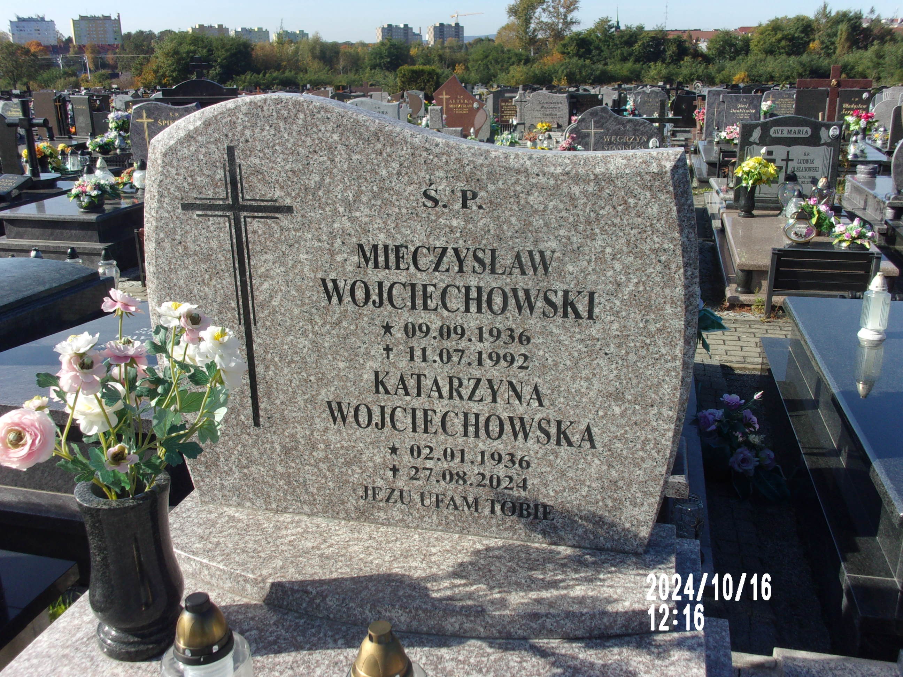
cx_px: 452
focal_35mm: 36
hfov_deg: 51.4
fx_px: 939
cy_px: 338
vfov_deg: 39.7
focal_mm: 6.4
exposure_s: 1/75
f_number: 11.8
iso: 80
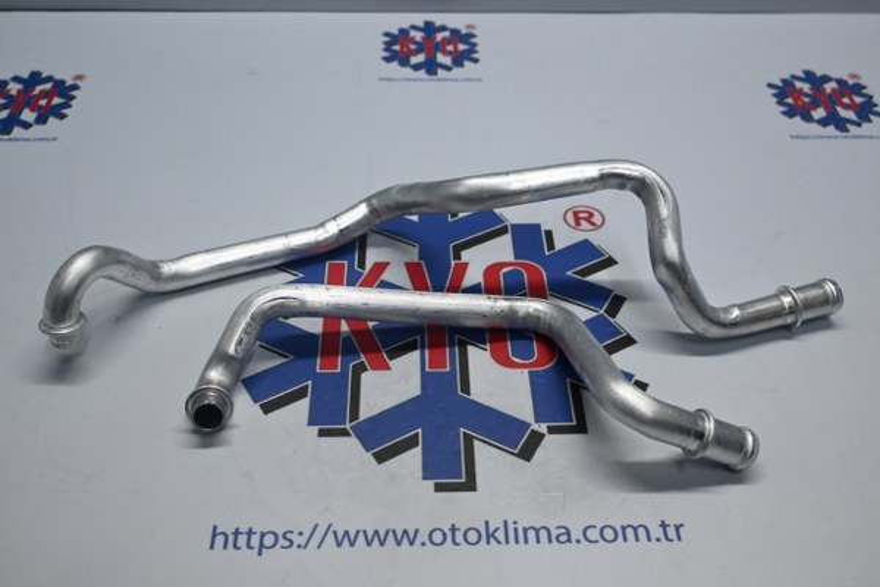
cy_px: 294
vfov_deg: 35.5
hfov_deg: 51.3
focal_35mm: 38
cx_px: 440
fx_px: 917
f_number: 4.2
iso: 450
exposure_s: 1/125
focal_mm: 25
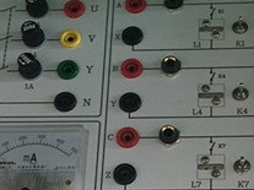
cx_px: 200
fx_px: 565
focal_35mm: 77
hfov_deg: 25.0
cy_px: 248
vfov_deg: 17.9
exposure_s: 1/20
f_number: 2.2
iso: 200
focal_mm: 4.15
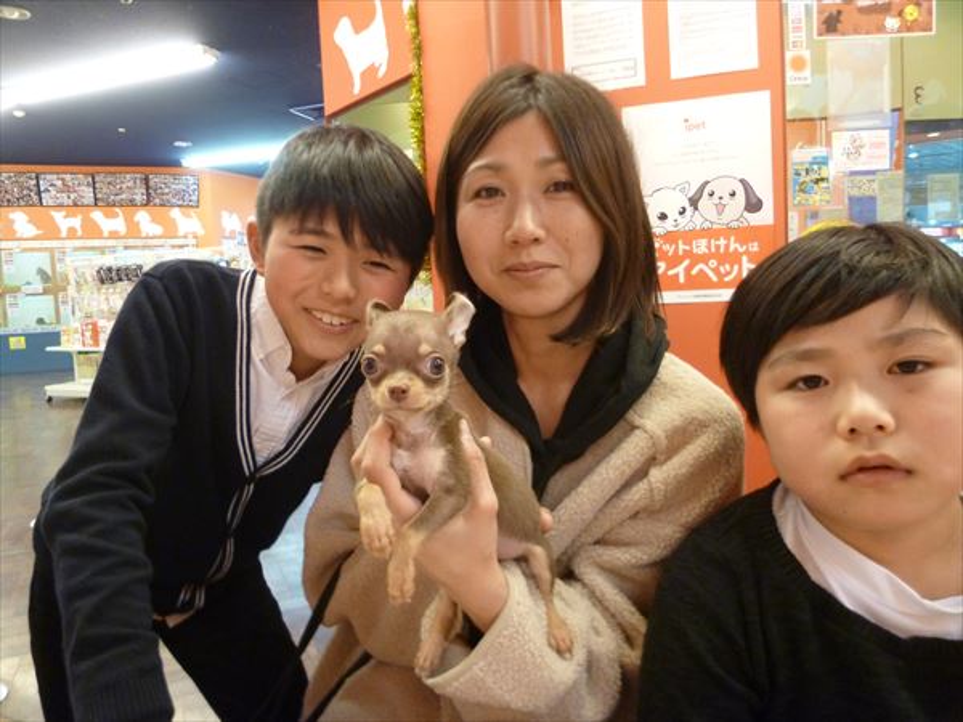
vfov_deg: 56.8
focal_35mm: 24
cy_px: 361
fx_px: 668
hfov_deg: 71.6
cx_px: 482
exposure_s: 1/40
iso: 400
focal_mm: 4.3
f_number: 2.5
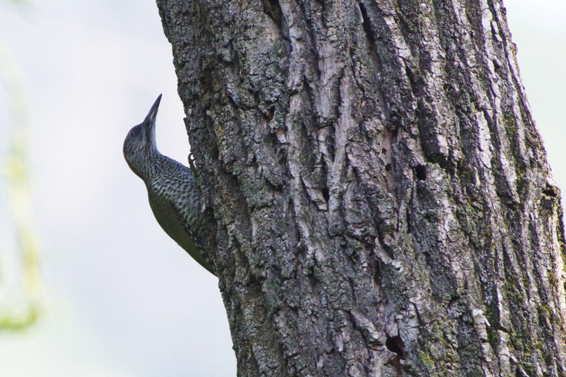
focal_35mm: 945
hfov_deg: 2.2
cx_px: 283
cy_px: 188
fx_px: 14845
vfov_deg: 1.5
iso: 3200
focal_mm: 630
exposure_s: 1/750
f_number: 11
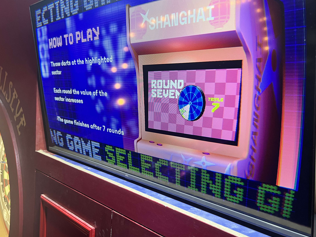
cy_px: 114
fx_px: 292
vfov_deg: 44.2
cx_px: 150
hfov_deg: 56.8
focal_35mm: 32
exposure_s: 1/50
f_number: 1.6
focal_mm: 5.1
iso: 125
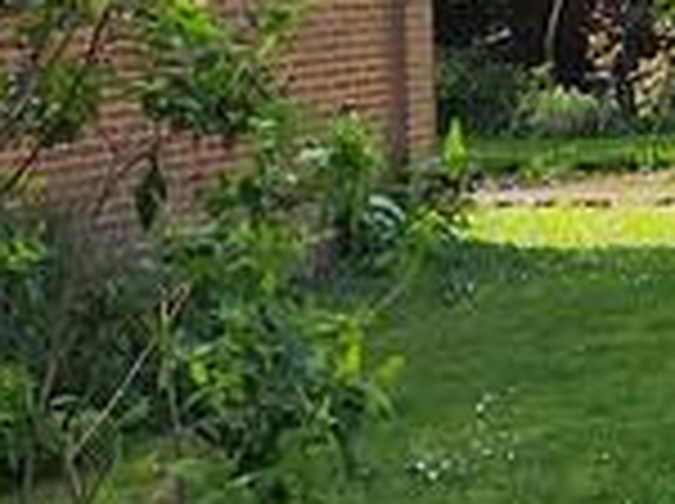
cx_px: 693
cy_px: -549
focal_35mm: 89
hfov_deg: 21.2
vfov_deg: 13.7
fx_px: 1733
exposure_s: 1/395
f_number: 2.2
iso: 32
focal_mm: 1.74
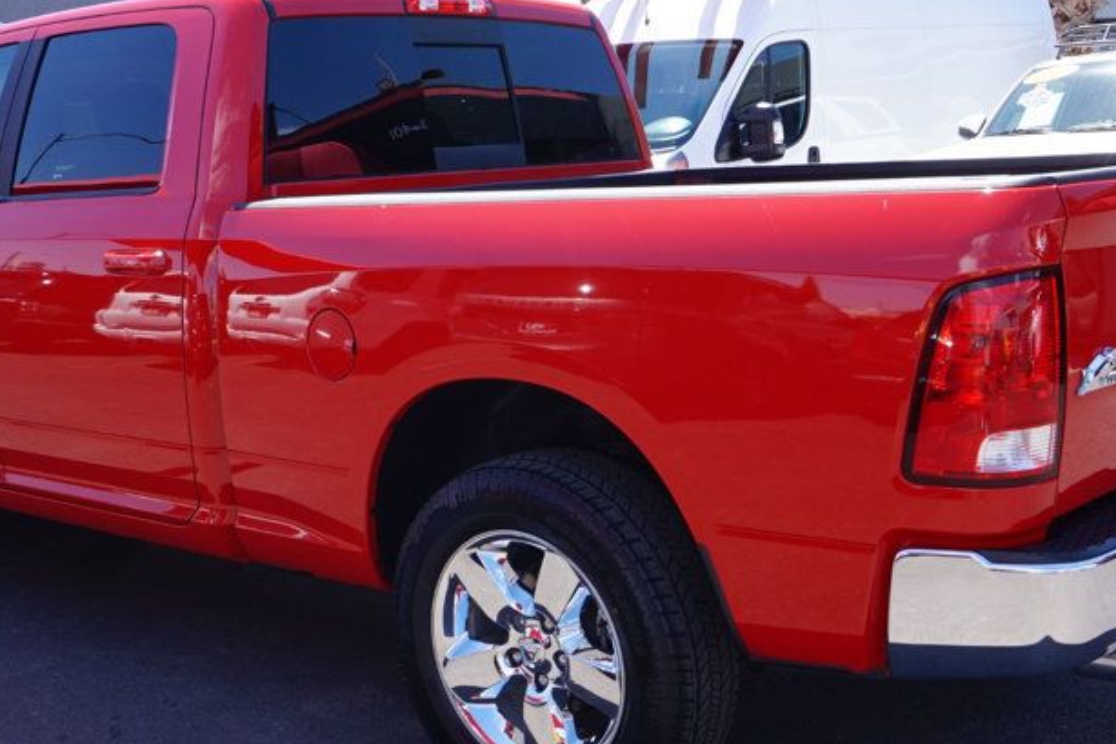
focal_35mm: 50
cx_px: 514
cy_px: 404
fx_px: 1549
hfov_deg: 39.6
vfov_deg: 27.0
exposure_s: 1/80
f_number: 9
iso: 100
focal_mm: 20
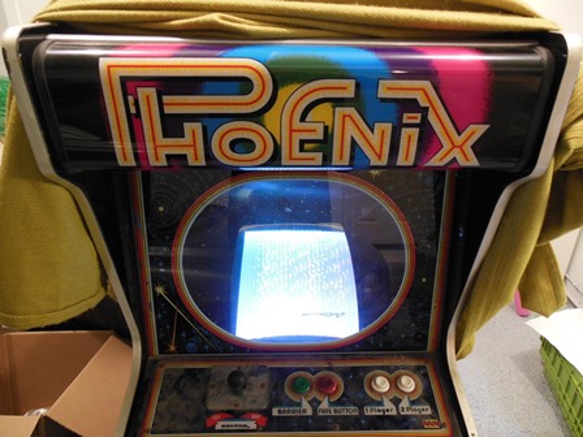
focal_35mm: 25
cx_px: 292
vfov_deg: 54.9
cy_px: 218
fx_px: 421
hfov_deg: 69.4
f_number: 3.2
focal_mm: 4.5
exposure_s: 1/10
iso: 400
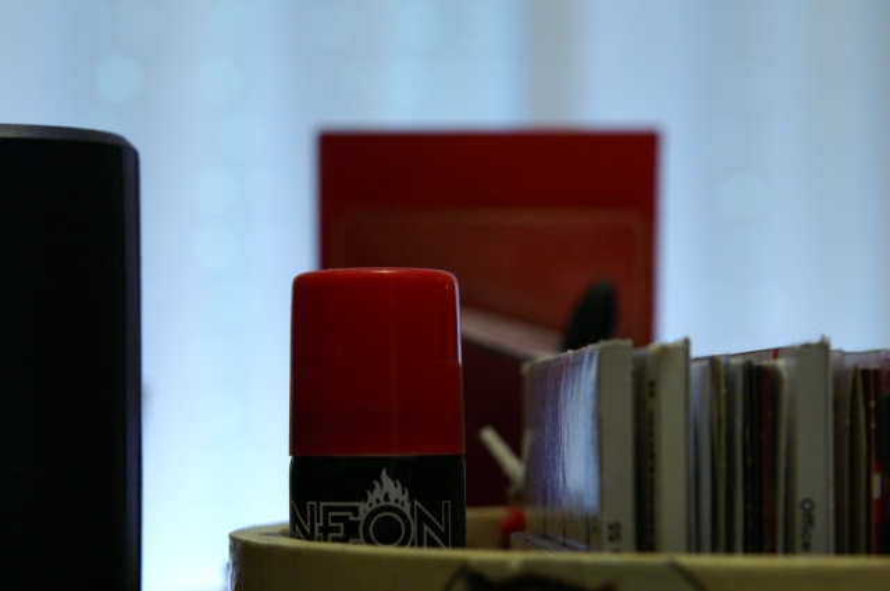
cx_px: 445
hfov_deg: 18.2
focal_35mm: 112
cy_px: 296
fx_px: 2778
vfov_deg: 12.1
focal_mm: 75
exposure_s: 1/13
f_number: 5.6
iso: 1600
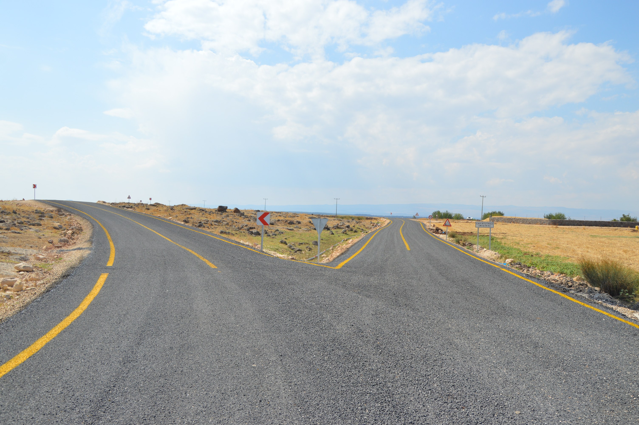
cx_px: 320
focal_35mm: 33
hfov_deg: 57.3
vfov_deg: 39.9
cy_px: 212
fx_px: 585
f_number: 9
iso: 100
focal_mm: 22
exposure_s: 1/320
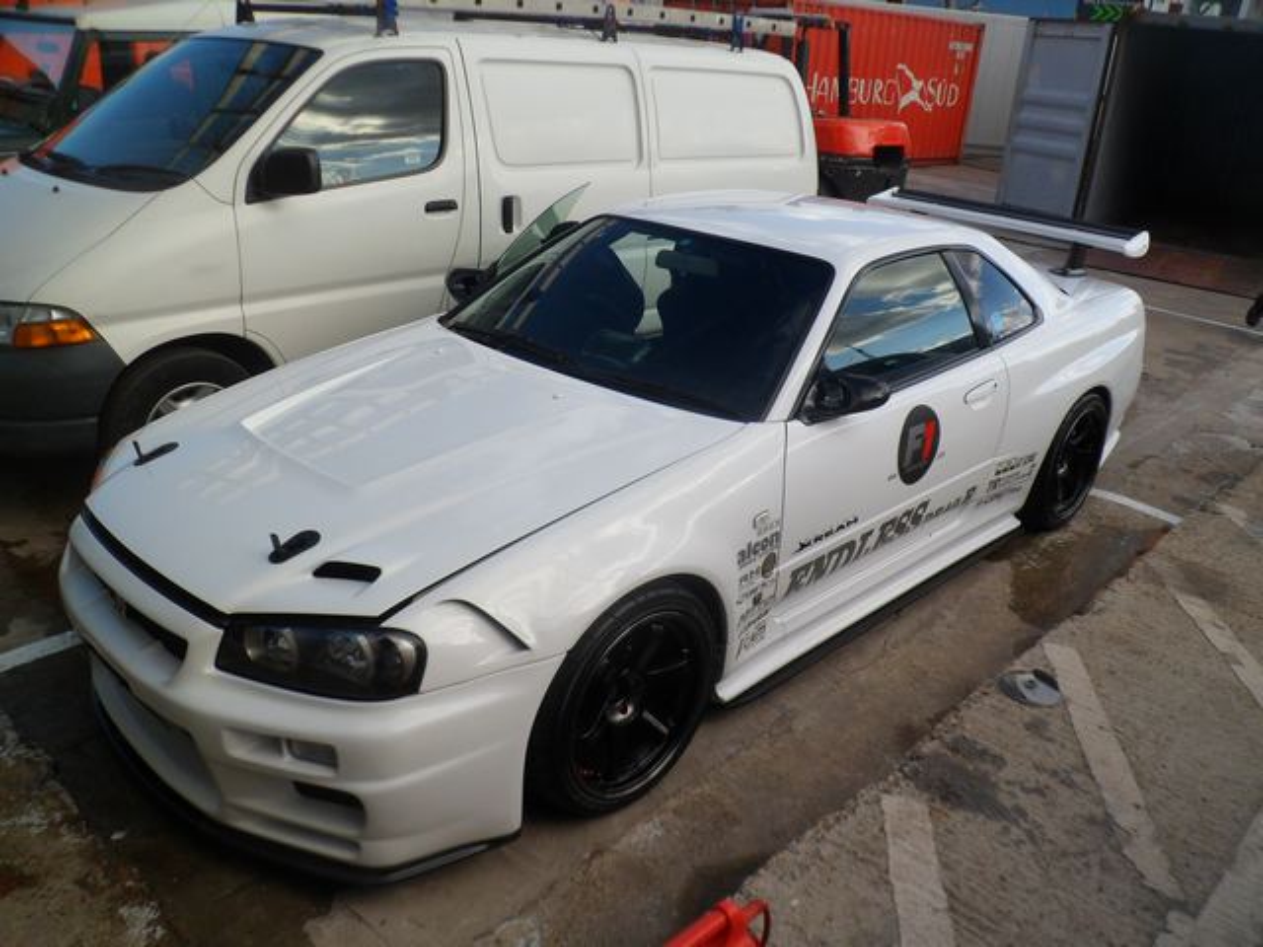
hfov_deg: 65.3
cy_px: 474
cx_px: 632
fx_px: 985
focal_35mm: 27
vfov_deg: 51.4
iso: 80
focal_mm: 4.9
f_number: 3.3
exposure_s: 1/500
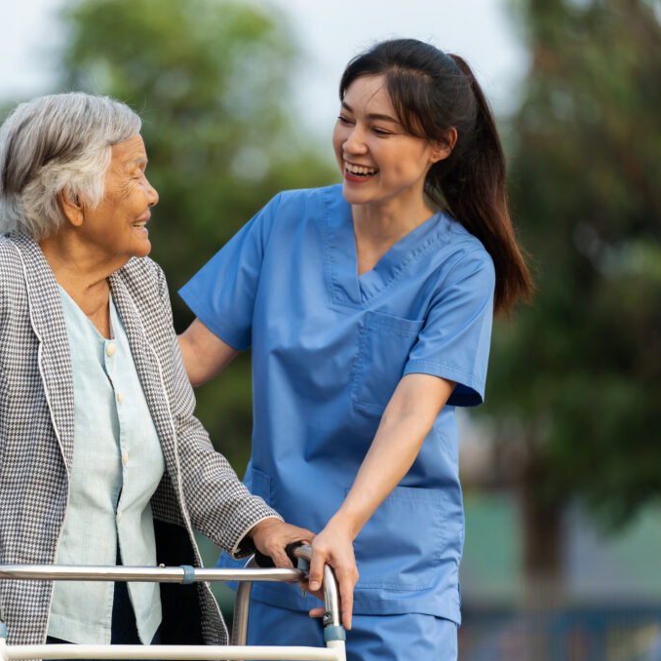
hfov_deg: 7.6
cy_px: 332
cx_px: 238
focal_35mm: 231
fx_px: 4990
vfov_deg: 7.6
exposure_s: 1/500
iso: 200
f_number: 2.8
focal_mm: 180
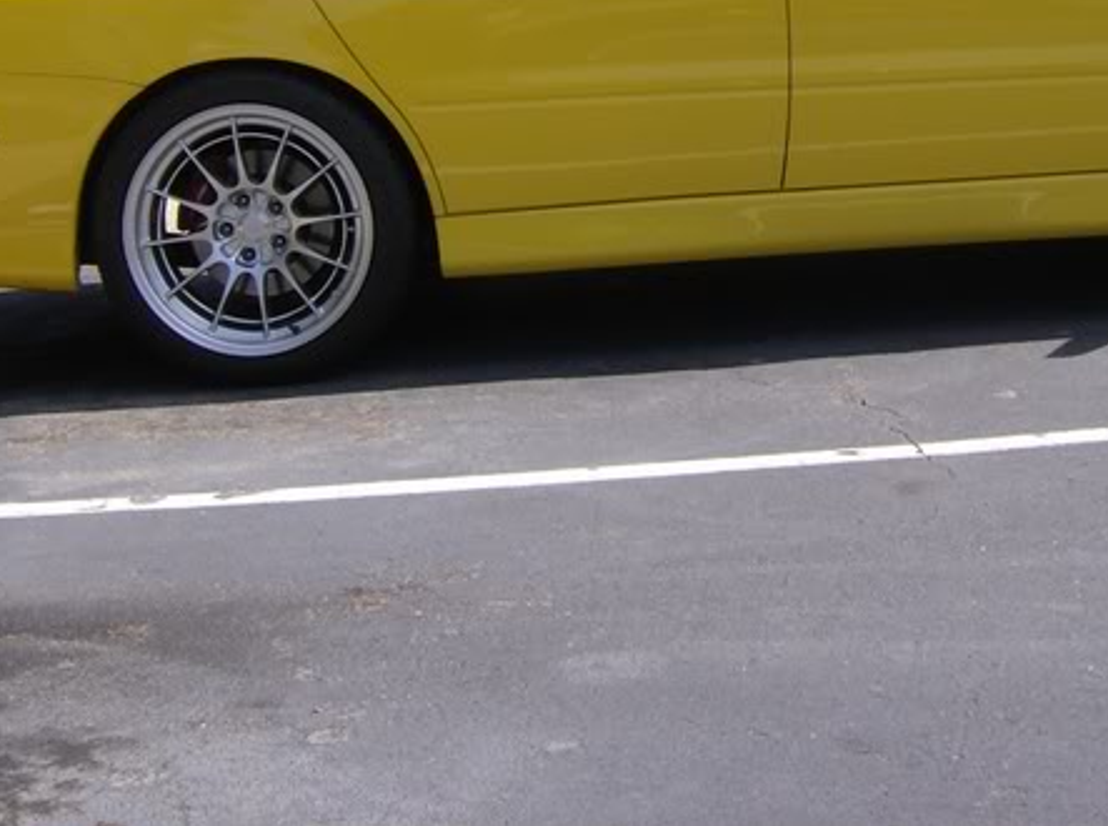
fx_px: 2075
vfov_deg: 22.0
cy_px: 85
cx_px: 788
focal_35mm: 65
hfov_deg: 29.6
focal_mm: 6
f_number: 4.7
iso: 100
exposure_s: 1/671
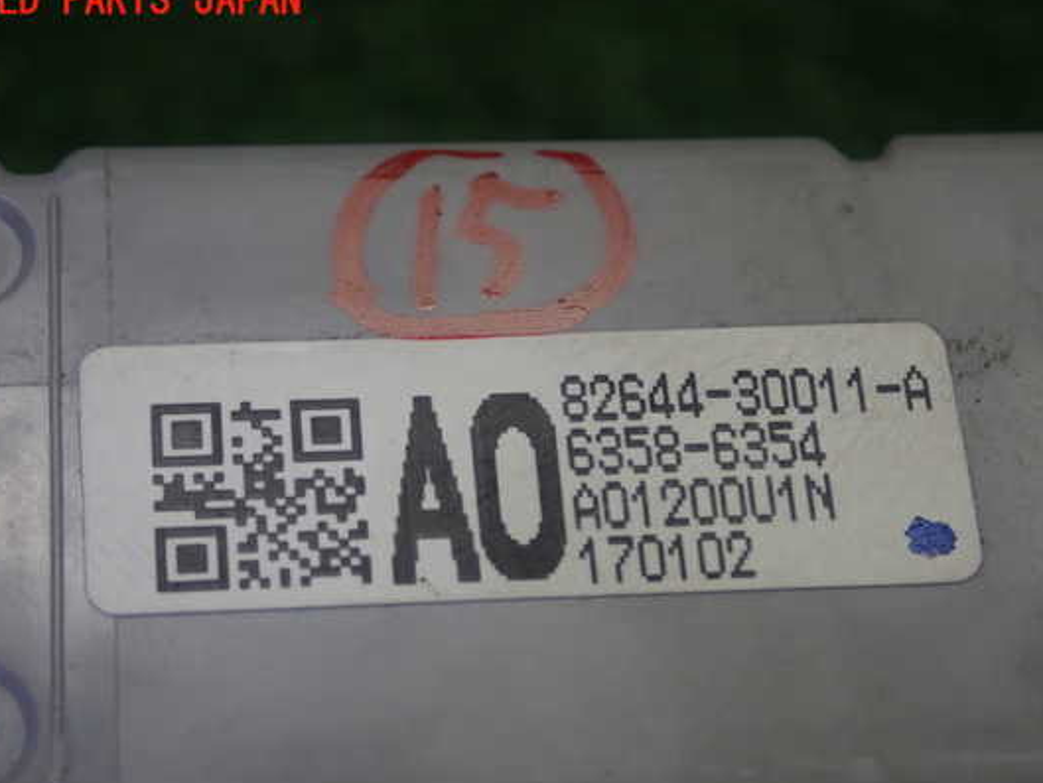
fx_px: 2803
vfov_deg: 15.9
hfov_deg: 21.1
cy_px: 420
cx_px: 534
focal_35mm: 93
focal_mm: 14.62
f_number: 4.3
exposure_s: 1/80
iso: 200
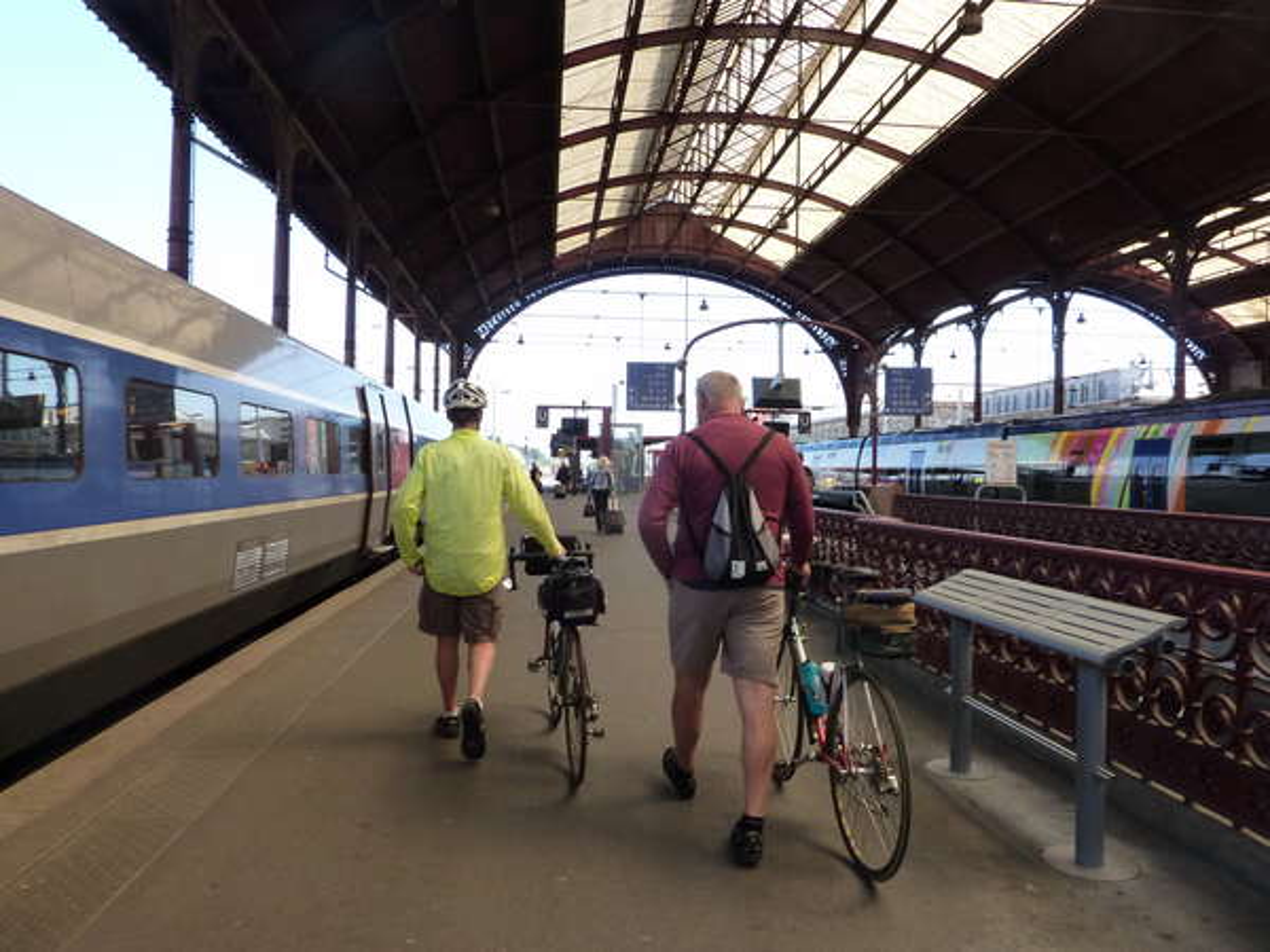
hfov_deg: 69.4
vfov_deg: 54.9
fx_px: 917
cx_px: 635
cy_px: 476
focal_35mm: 25
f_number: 4
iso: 250
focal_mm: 4.1
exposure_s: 1/250
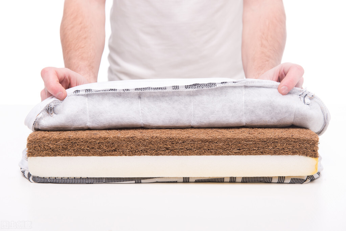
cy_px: 116
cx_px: 173
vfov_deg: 22.6
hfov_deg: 33.4
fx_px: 577
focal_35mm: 60
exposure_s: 1/100
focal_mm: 60
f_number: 8
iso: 250
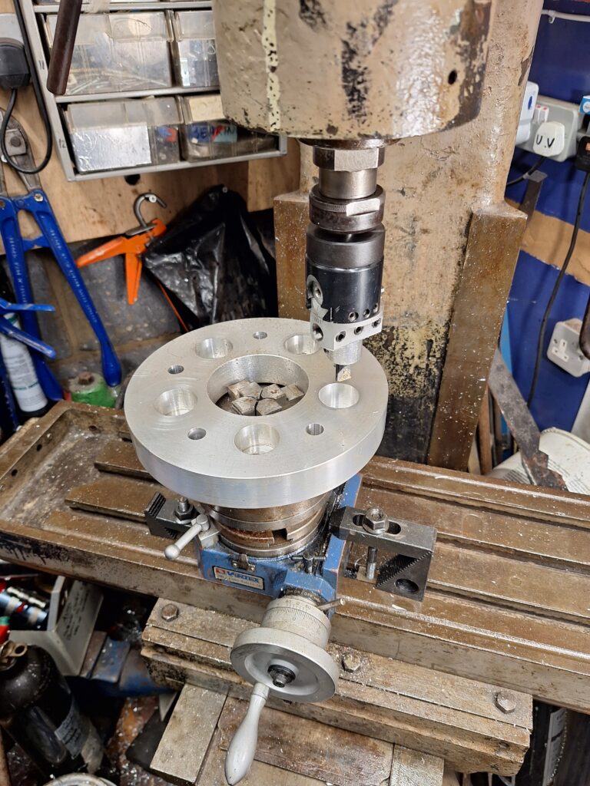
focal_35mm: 23
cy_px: 393
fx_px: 523
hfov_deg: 58.9
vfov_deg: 73.9
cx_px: 295
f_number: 1.8
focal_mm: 5.54
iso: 80
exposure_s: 1/50
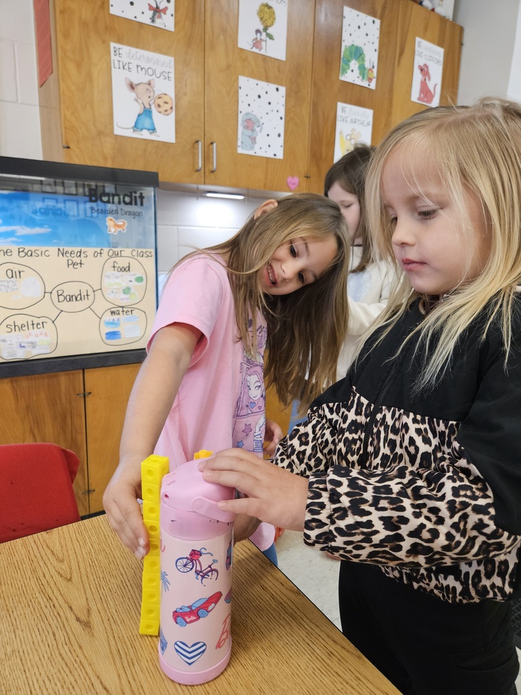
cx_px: 260
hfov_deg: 58.9
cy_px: 348
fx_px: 462
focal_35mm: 23
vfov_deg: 73.9
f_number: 1.8
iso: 500
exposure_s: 1/120
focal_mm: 5.4
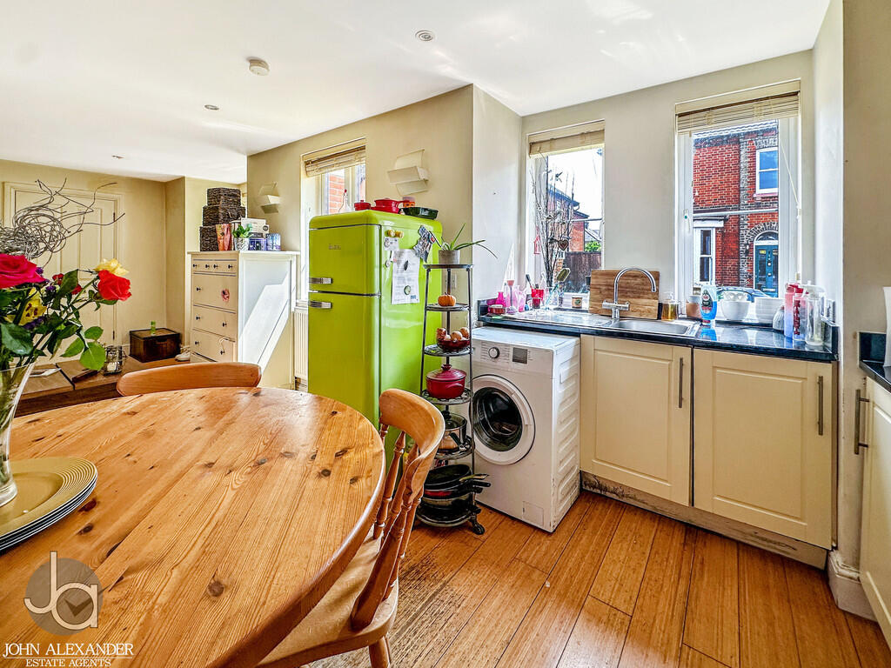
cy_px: 334
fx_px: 360
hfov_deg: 102.1
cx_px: 446
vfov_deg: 85.7
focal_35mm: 14
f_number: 2.2
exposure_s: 1/100
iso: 40
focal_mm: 2.22
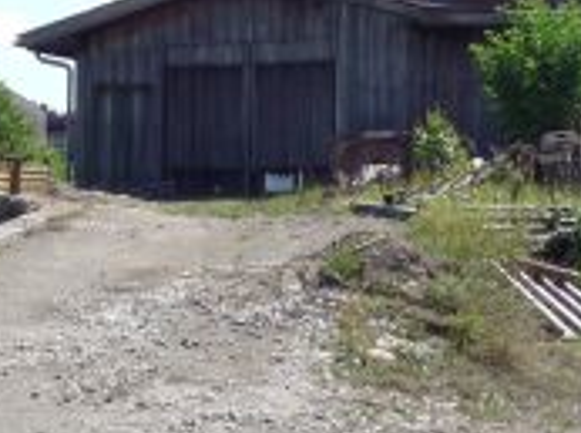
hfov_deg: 22.0
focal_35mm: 89
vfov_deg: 16.5
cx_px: 215
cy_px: 164
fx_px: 1491
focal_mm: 5.2
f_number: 4.5
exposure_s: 1/400
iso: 100
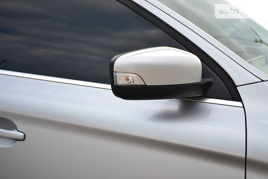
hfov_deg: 22.6
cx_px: 134
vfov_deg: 15.2
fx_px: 670
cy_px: 90
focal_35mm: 90
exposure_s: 1/320
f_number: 4.5
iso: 200
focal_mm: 60
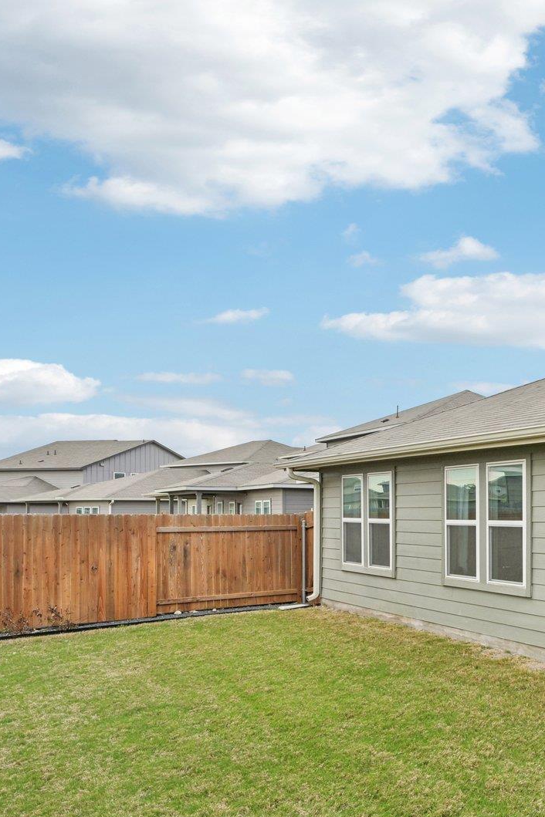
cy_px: 513
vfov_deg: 62.7
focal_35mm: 29
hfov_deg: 31.0
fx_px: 658
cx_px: 761
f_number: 6.7
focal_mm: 15
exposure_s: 1/250
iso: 100
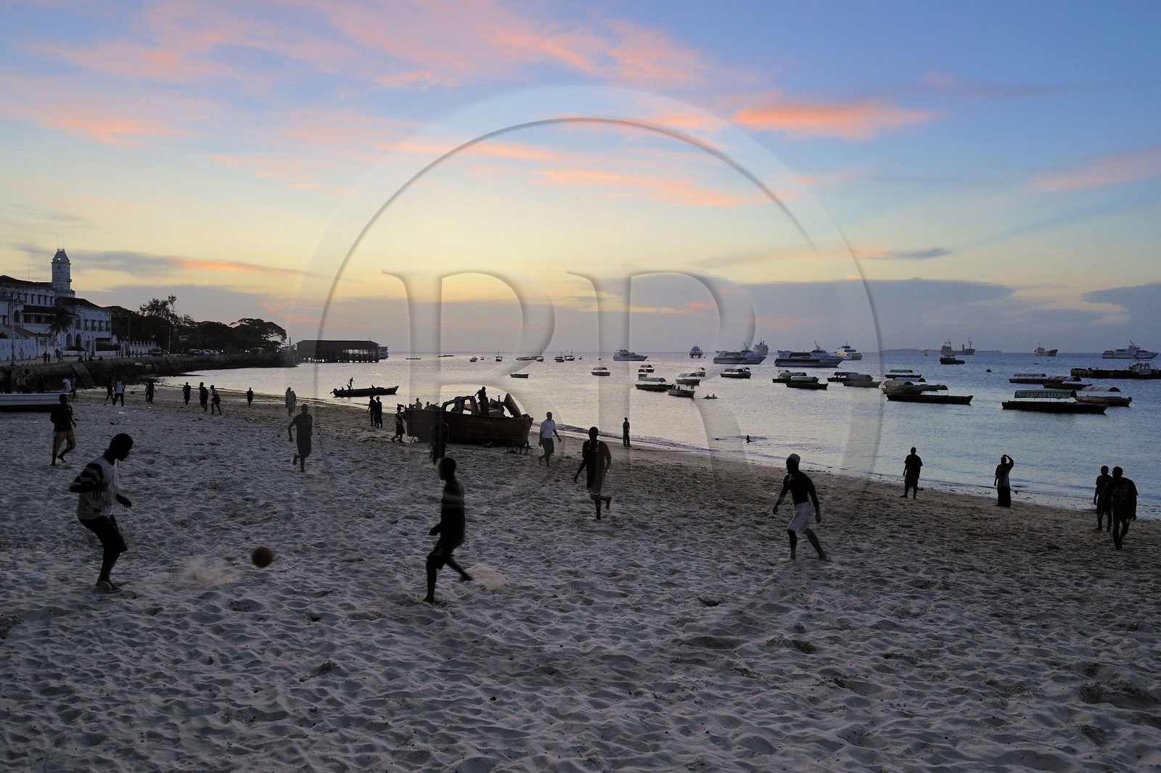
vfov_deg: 49.5
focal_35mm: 26
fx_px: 838
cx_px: 580
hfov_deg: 69.4
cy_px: 386
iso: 800
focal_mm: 26
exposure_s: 1/125
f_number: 3.5
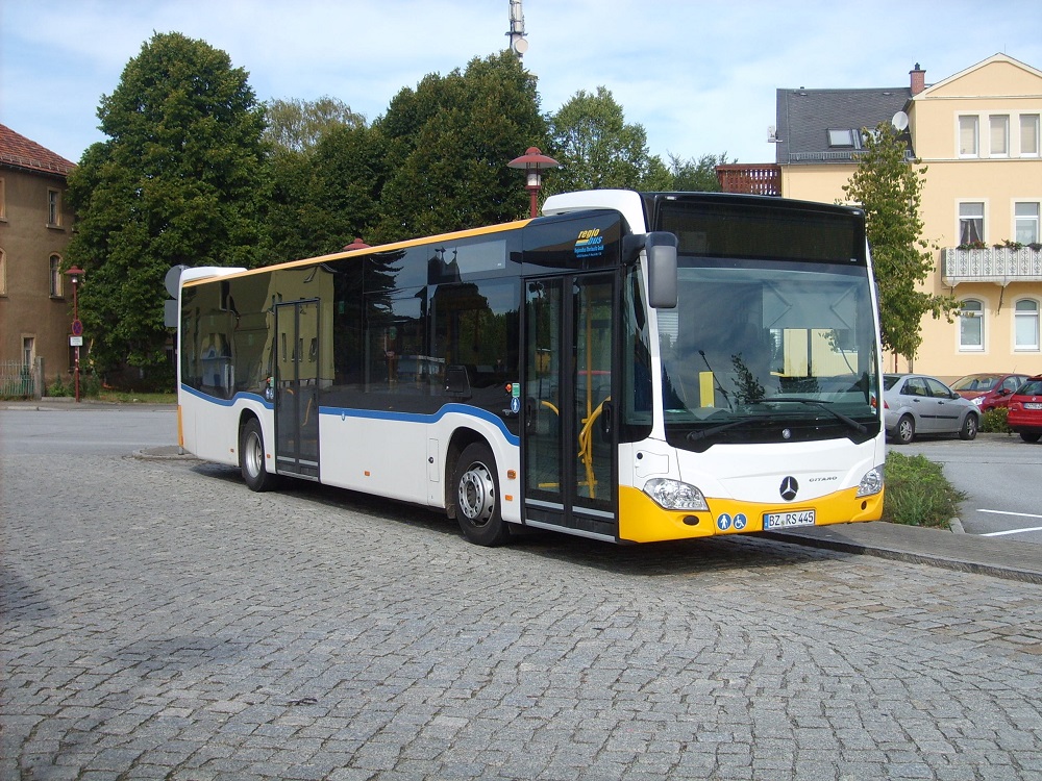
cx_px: 521
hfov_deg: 43.9
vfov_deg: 33.6
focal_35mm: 43
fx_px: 1294
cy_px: 390
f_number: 3
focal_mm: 7.2
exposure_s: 1/750
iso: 50
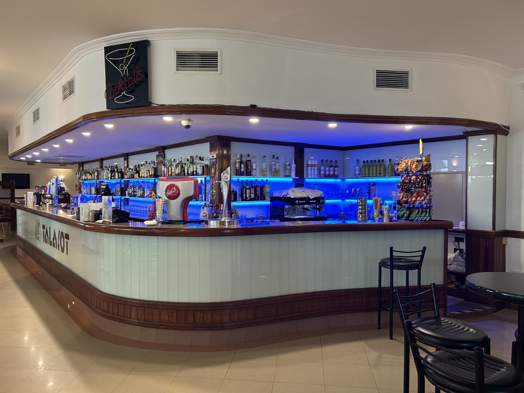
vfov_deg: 53.1
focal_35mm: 26
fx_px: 394
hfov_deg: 67.3
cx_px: 262
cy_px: 196
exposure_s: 1/49
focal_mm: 5.7
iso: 200
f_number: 1.5
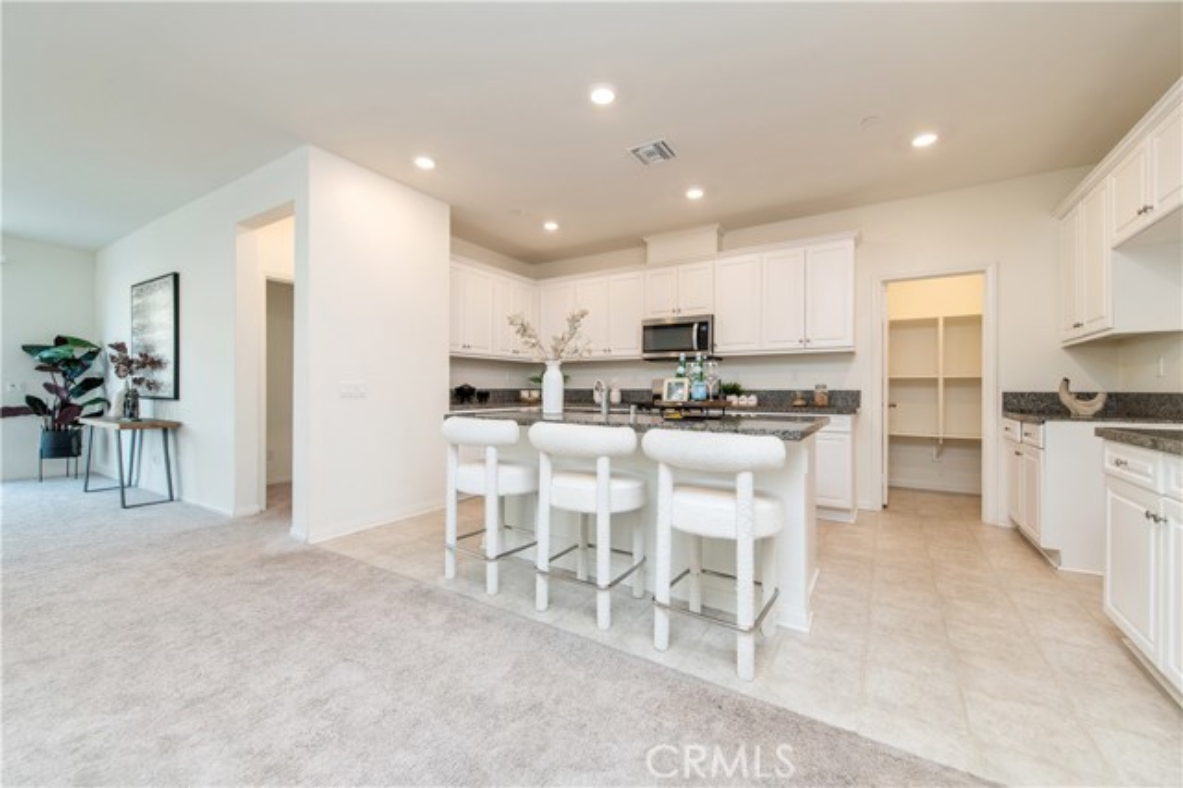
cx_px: 592
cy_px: 394
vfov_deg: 81.1
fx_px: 460
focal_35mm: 14
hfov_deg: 104.3
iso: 400
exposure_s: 1/60
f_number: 4
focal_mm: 14
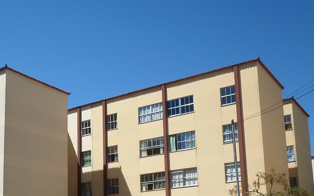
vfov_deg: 26.0
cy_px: 178
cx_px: 114
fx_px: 411
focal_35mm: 48
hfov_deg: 41.5
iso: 80
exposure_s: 1/2000
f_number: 2.6
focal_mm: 4.9
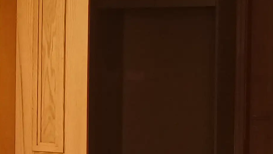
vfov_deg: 11.1
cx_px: -45
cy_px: 71
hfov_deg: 18.7
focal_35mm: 109
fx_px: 789
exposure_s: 1/180
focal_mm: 5.06
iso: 400
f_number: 1.8
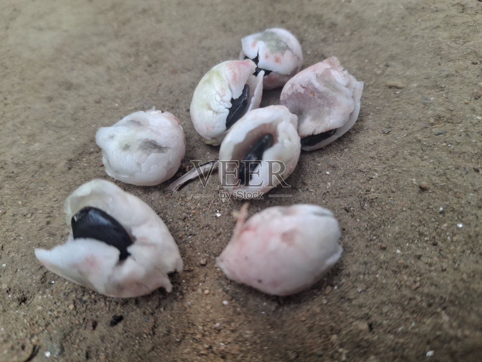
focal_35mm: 25
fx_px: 348
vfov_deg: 54.9
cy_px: 181
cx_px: 241
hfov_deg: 69.4
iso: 32
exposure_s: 1/103
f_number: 1.8
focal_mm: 4.69
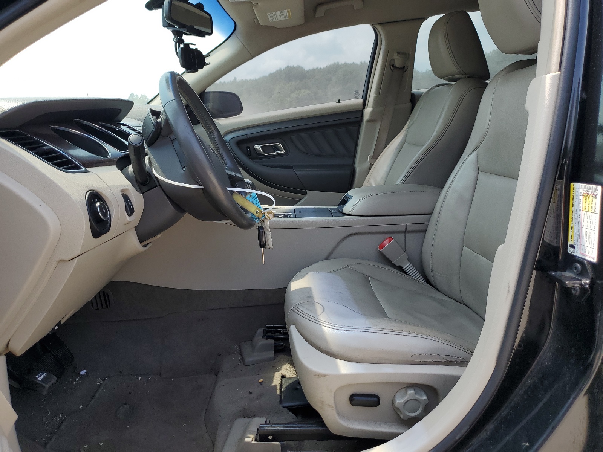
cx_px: 302
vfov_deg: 53.1
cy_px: 226
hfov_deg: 67.3
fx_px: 453
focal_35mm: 26
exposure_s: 1/1000
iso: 50
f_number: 1.5
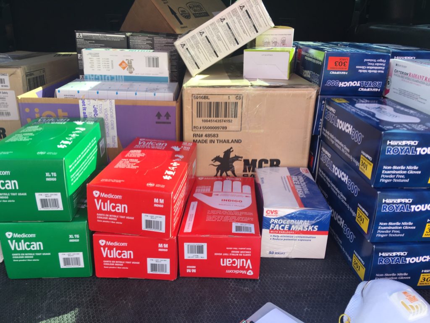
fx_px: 360
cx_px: 215
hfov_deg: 61.7
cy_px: 162
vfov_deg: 48.2
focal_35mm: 29
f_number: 2.2
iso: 25
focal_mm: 4.15
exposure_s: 1/120
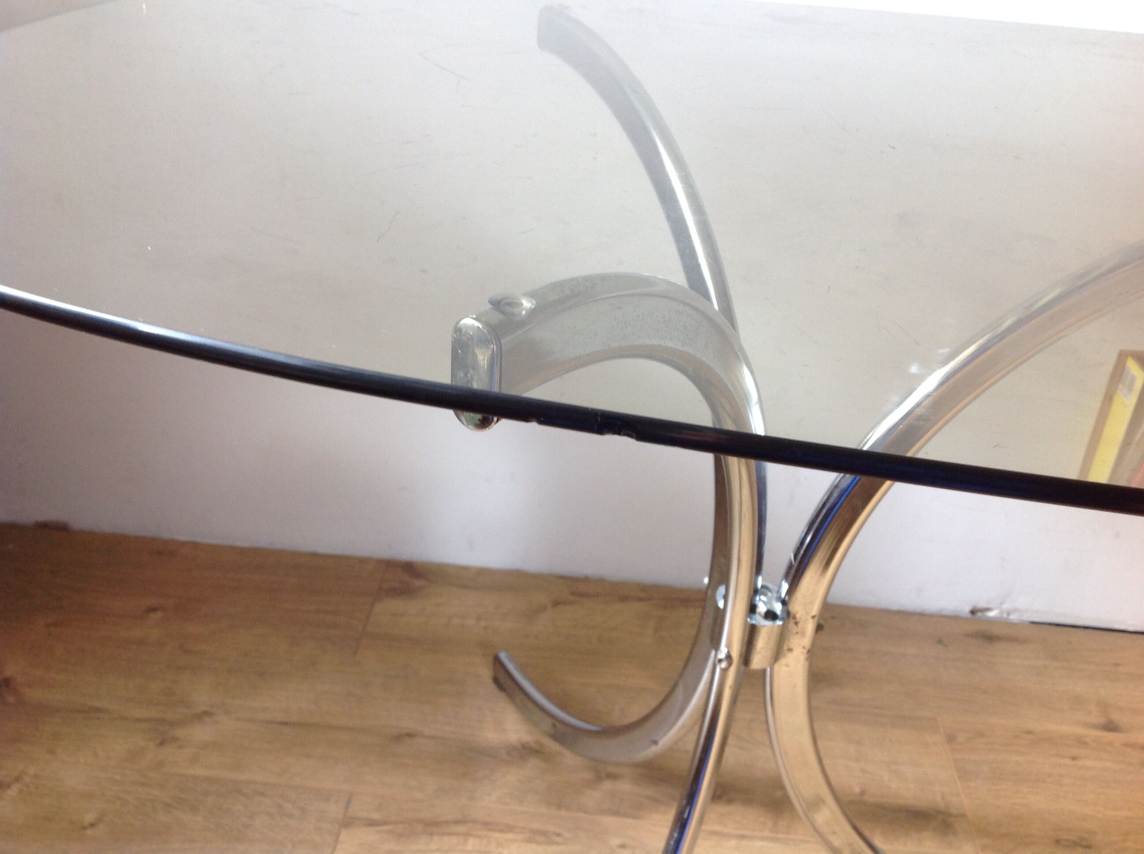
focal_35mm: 35
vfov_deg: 40.6
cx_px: 572
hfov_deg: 52.7
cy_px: 427
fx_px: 1155
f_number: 2.4
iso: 80
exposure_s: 1/15
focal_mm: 4.28
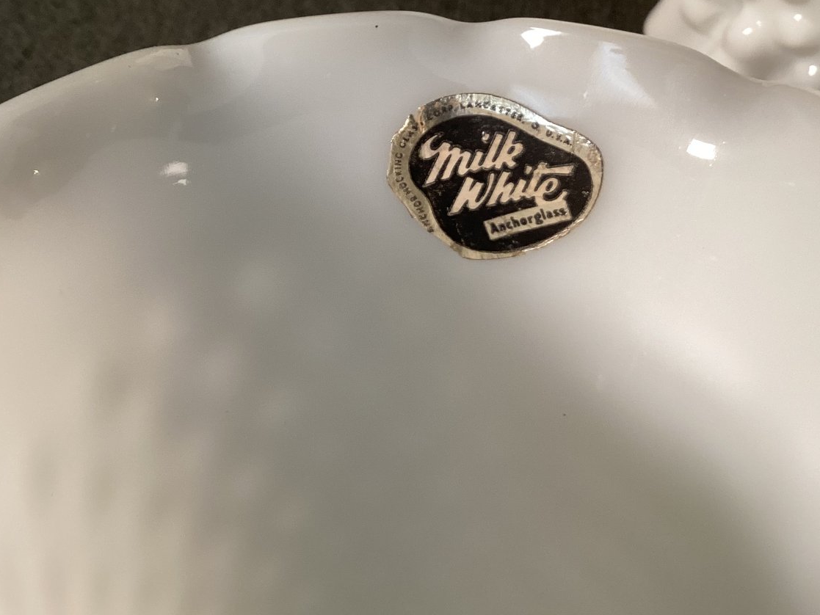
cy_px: 233
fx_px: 995
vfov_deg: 34.2
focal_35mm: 42
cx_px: 383
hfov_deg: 44.8
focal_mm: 3.3
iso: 100
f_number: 2.4
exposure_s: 1/60
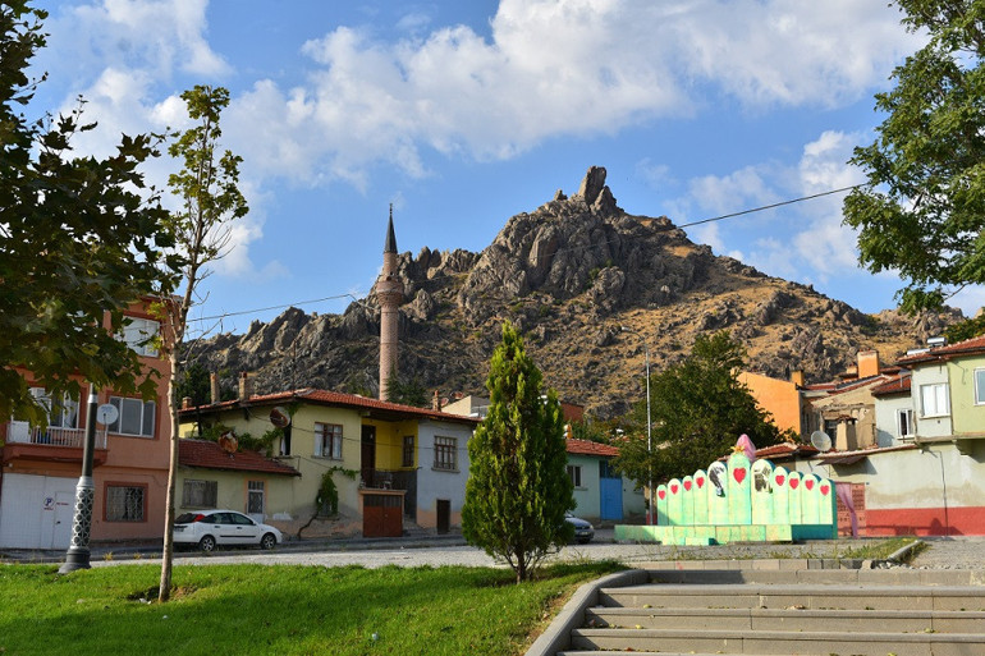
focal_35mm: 48
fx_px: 1313
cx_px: 492
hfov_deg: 41.1
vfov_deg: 28.1
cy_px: 328
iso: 140
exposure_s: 1/500
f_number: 8
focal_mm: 32
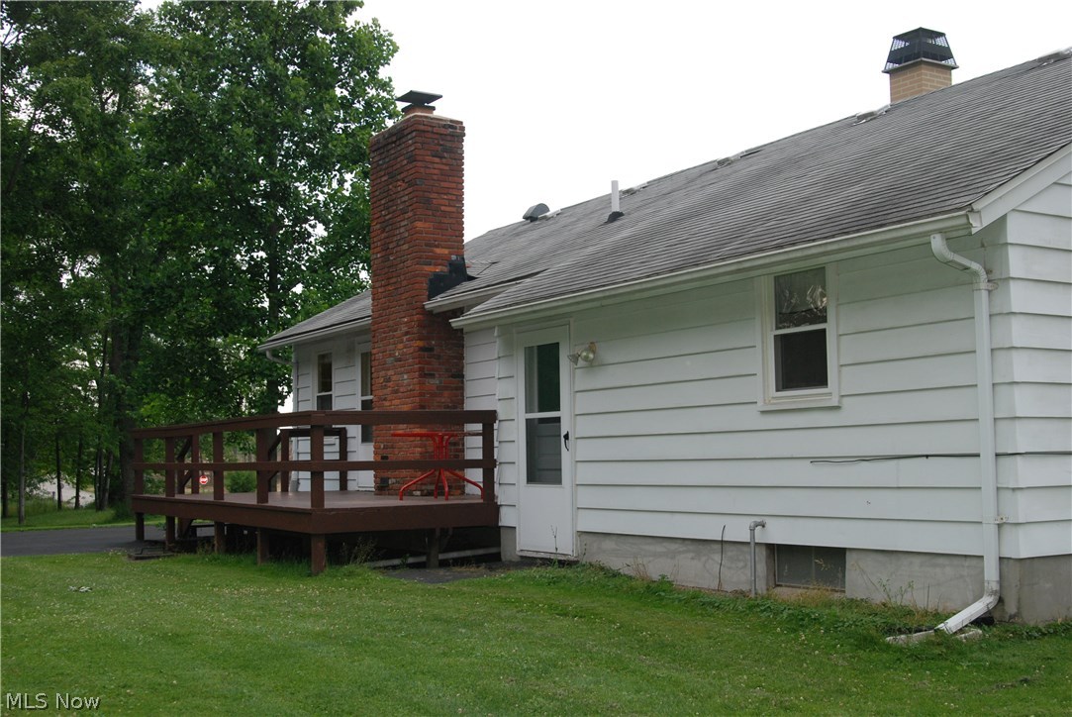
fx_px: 1252
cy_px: 358
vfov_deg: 32.0
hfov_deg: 46.4
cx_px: 536
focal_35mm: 42
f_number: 5
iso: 400
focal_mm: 28
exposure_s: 1/200
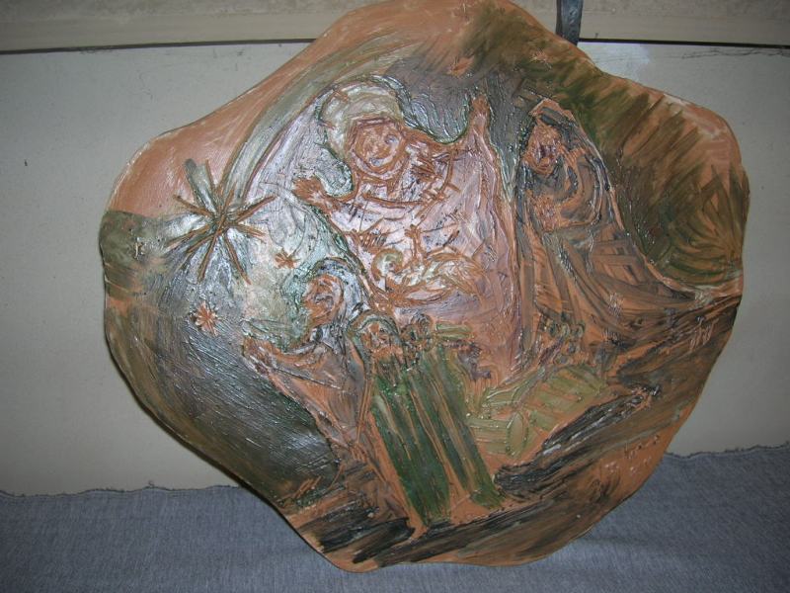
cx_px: 395
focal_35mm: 34
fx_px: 776
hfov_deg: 54.0
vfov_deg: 41.8
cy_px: 296
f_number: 2.9
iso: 50
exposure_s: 1/60.1
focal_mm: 5.7
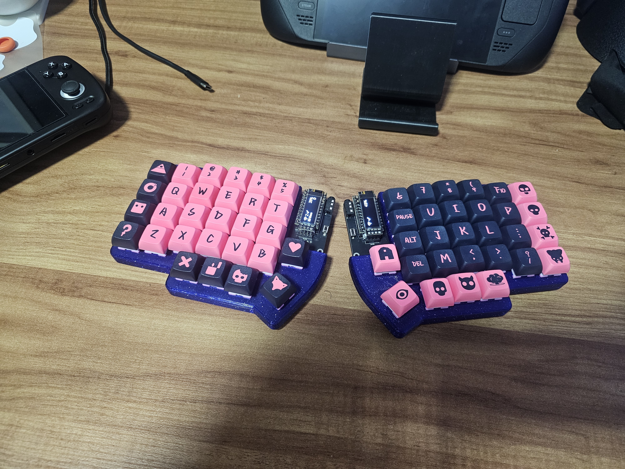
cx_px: 312
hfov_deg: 73.9
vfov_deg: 58.9
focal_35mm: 23
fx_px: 415
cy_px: 234
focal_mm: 6.3
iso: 640
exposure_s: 1/48.1
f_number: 1.7
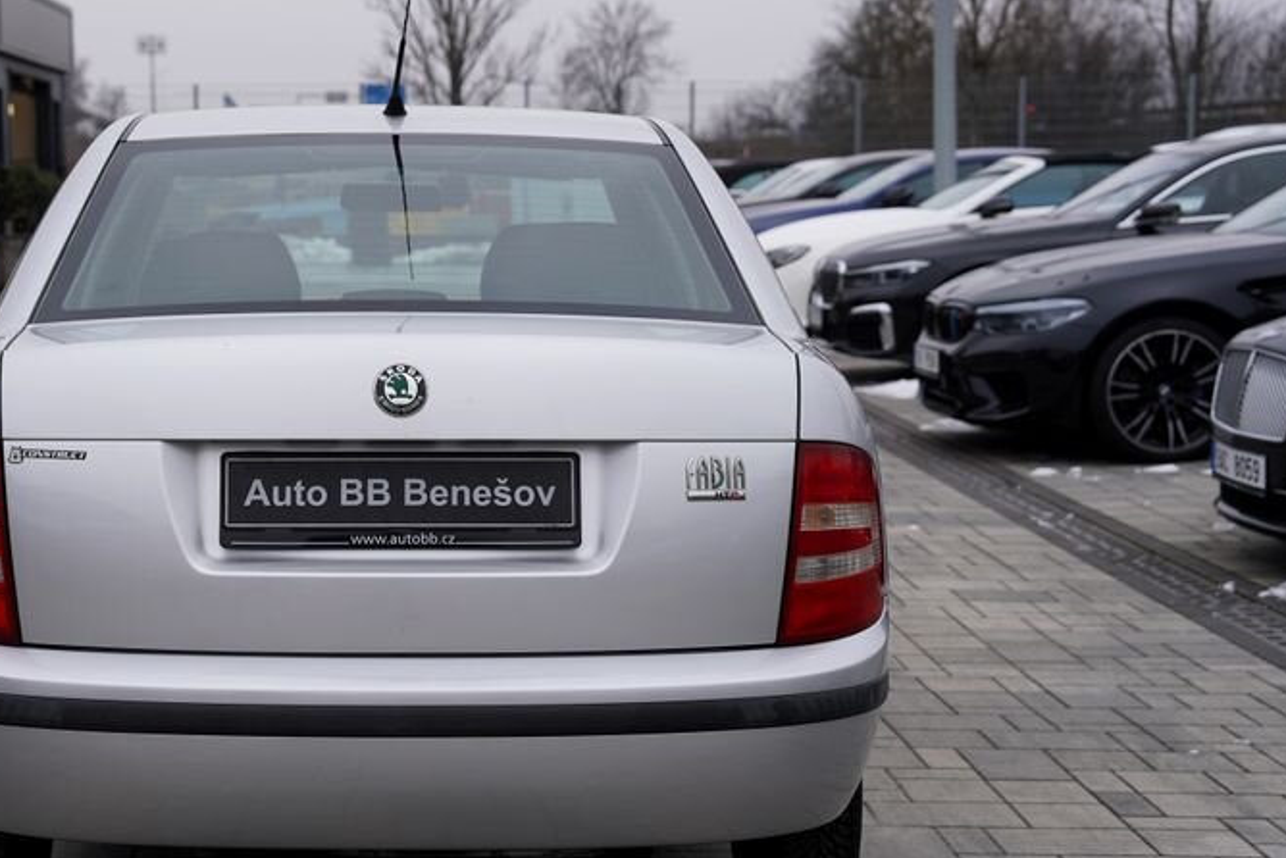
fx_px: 2573
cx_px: 404
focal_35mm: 72
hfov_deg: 27.8
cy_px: 453
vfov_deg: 18.9
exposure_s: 1/125
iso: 100
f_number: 4.5
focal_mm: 47
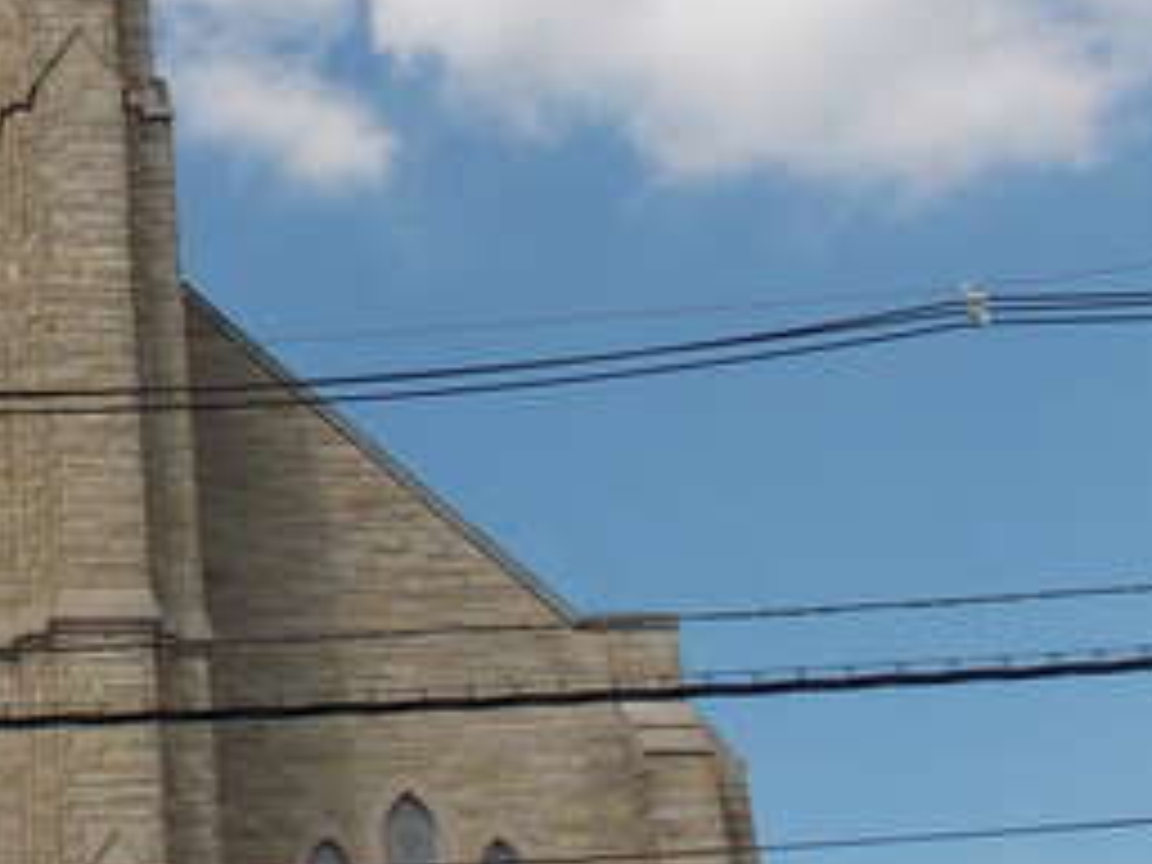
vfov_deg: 20.4
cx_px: -112
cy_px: 396
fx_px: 2396
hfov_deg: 25.1
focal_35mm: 72
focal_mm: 4
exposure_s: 1/160
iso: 80
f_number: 9.9
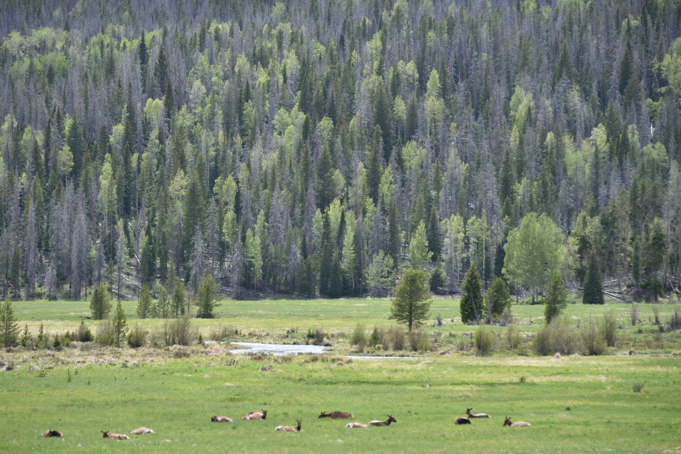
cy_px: 238
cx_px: 326
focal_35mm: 176
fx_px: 3329
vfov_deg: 7.8
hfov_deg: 11.7
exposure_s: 1/320
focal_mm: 160
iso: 110
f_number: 5.6
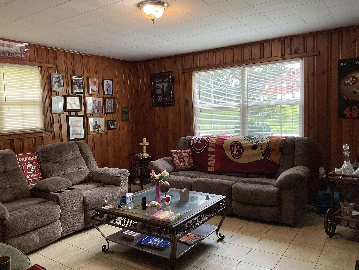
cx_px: 180
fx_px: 301
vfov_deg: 48.2
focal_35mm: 29
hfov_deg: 61.7
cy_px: 135
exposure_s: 1/60
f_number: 1.8
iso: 40
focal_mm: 3
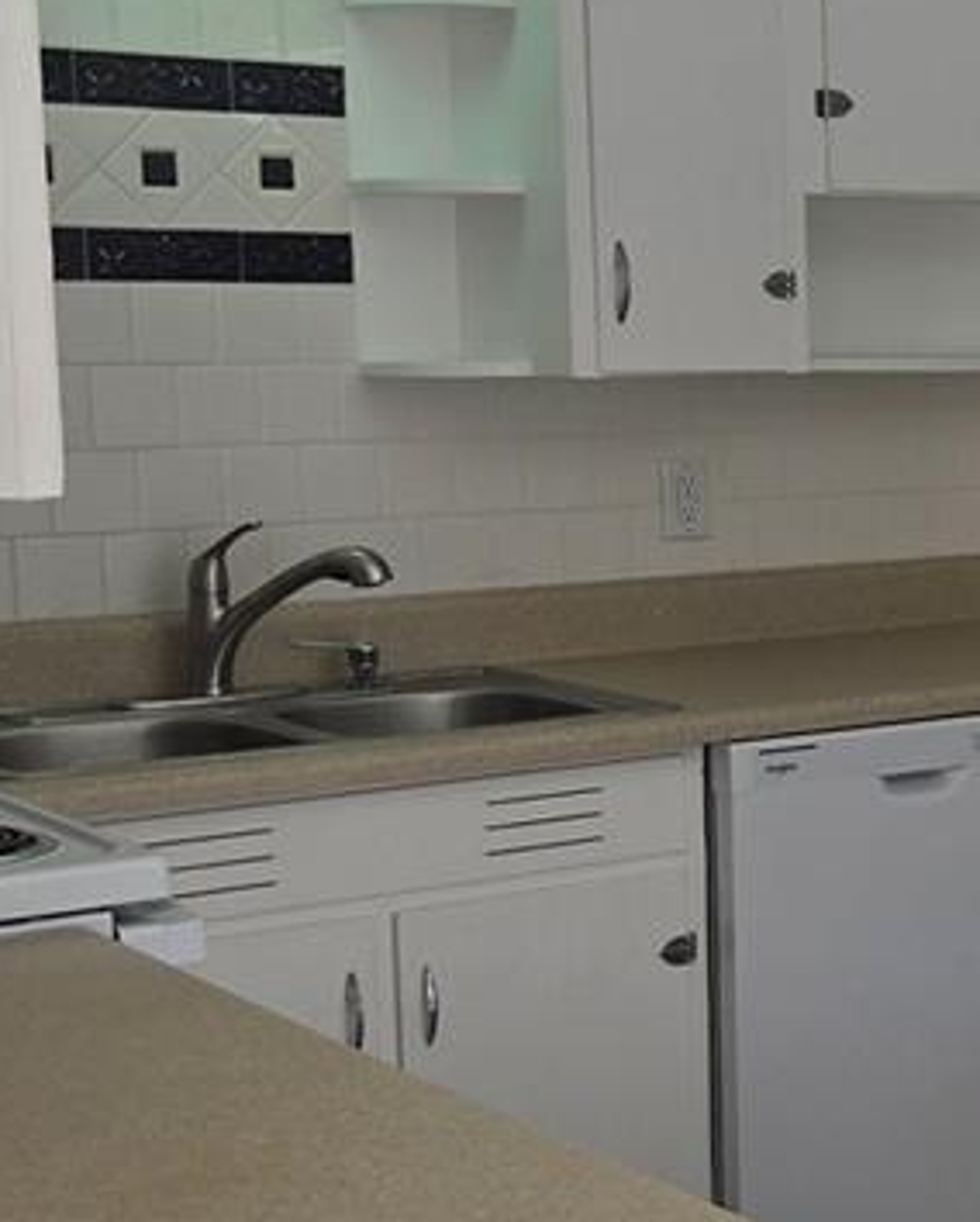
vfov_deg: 25.0
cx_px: 1318
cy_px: 670
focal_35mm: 76
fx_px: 2751
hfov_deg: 18.6
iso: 32
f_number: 1.8
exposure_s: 1/120
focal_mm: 5.4
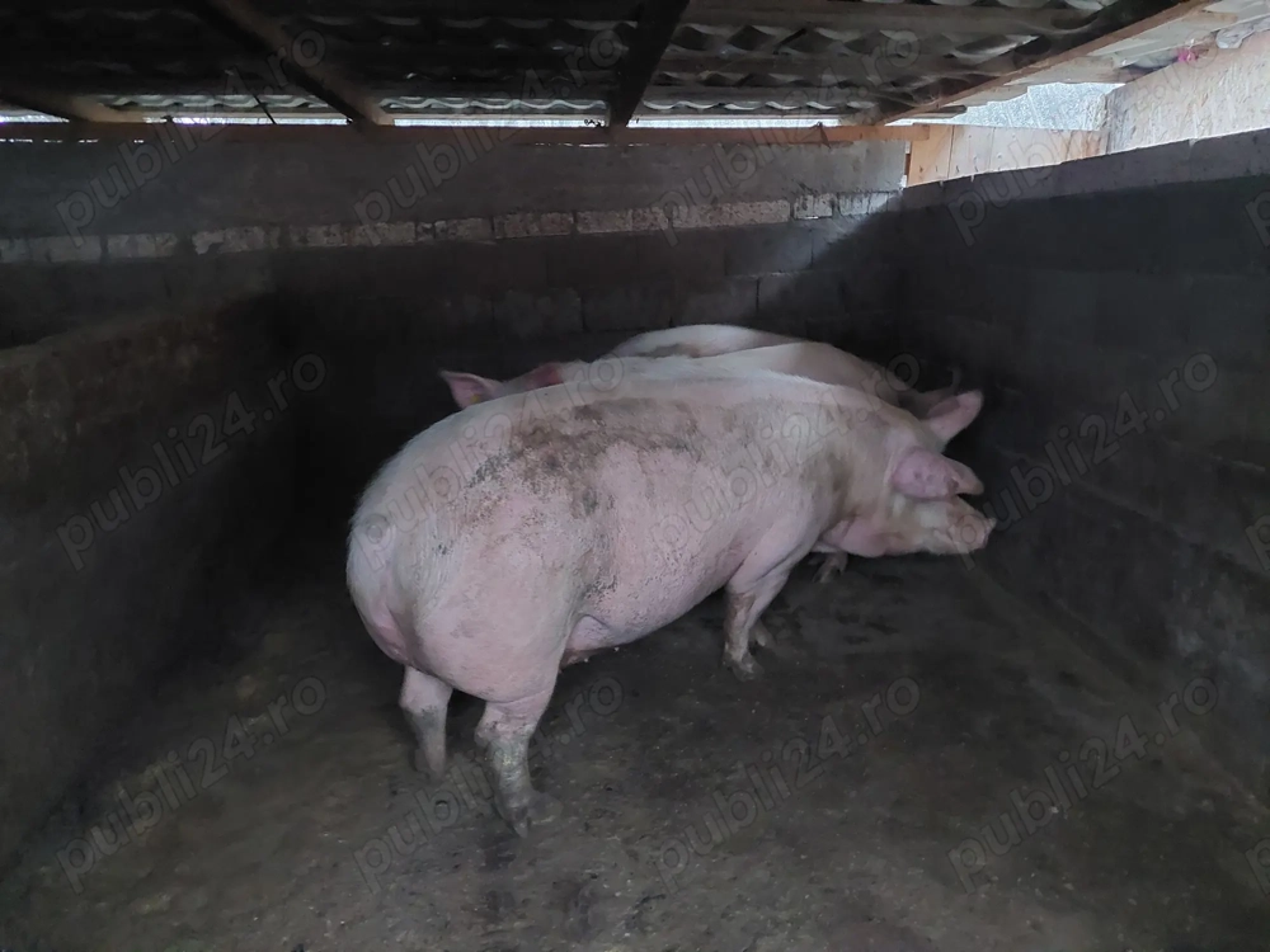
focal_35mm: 25
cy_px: 476
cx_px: 635
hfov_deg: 69.4
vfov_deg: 54.9
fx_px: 917
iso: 2000
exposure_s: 1/14
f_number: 1.8
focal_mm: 5.23
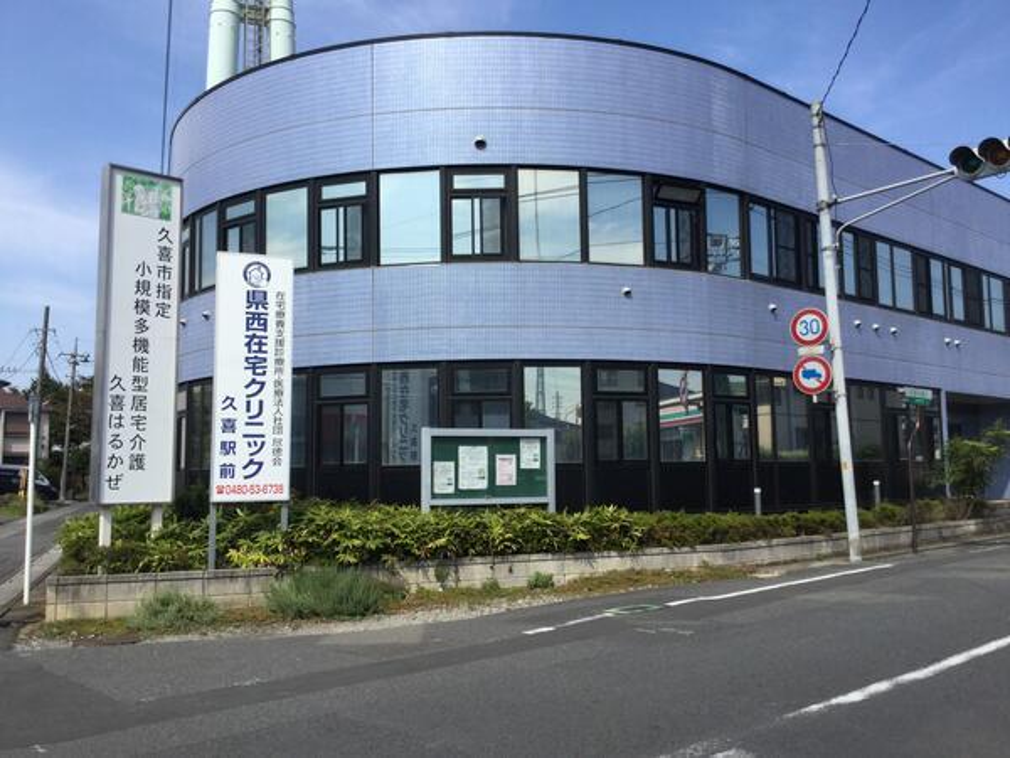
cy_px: 379
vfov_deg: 45.4
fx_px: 904
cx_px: 505
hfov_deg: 58.4
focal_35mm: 31
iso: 25
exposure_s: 1/1217
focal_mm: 3.3
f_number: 2.4
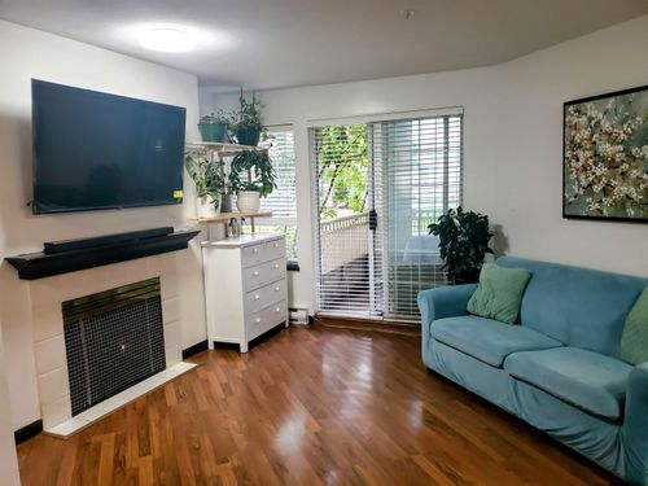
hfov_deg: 67.3
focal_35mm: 26
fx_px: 487
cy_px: 243
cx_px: 324
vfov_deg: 53.1
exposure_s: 1/60
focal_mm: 4.3
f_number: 1.5
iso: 200
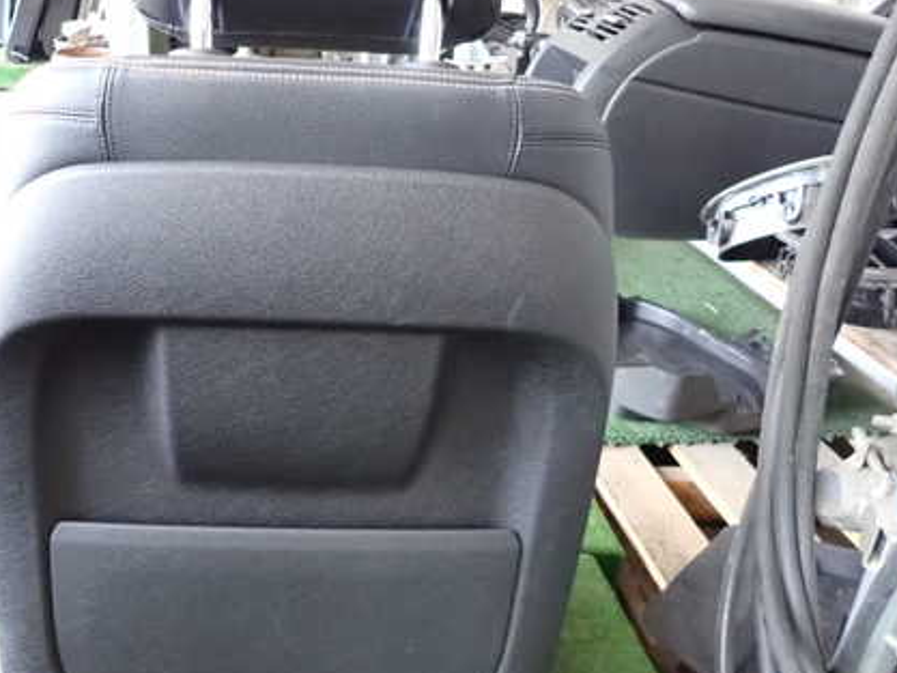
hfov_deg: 50.3
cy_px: 398
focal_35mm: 36
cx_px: 293
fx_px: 933
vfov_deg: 39.5
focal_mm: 4.5
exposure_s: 1/100
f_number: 2
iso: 1250
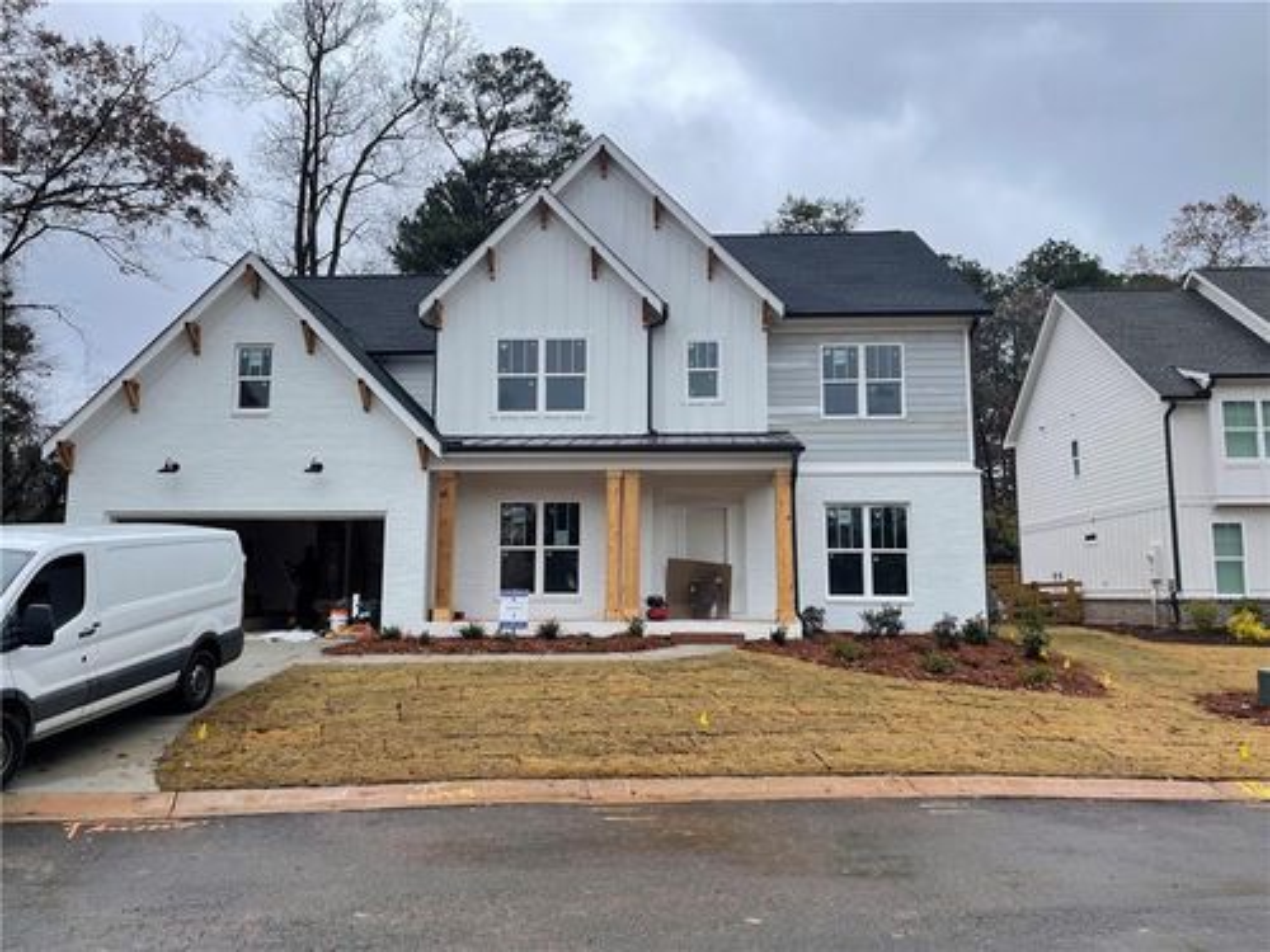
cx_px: 635
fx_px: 954
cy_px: 476
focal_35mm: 26
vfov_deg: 53.1
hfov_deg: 67.3
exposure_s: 1/855
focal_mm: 4.2
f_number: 1.6
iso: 32
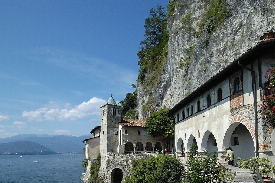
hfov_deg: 74.6
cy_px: 138
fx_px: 176
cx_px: 174
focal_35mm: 23
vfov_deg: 52.5
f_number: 8
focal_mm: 10
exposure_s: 1/800
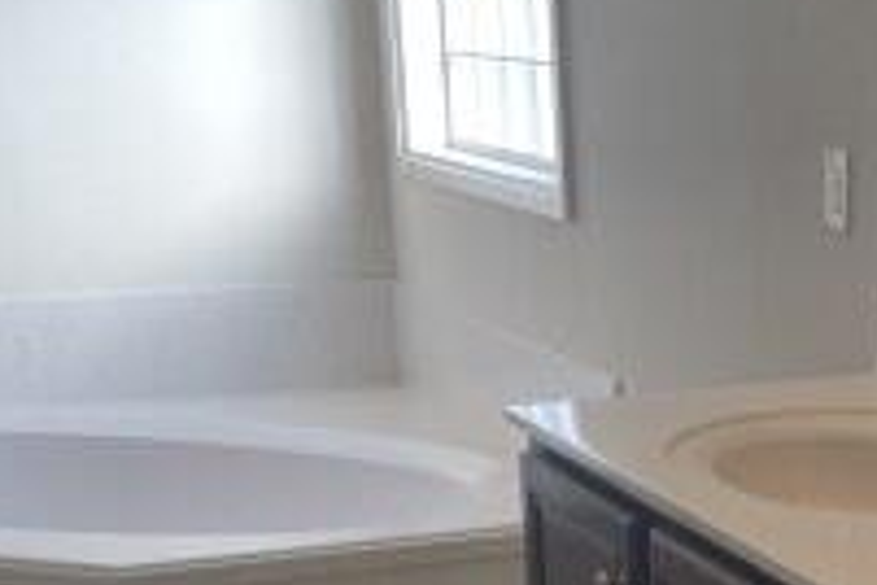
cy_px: 633
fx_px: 2095
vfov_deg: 15.5
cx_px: 956
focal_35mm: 86
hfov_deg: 22.4
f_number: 1.6
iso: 32
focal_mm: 4.2
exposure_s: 1/139
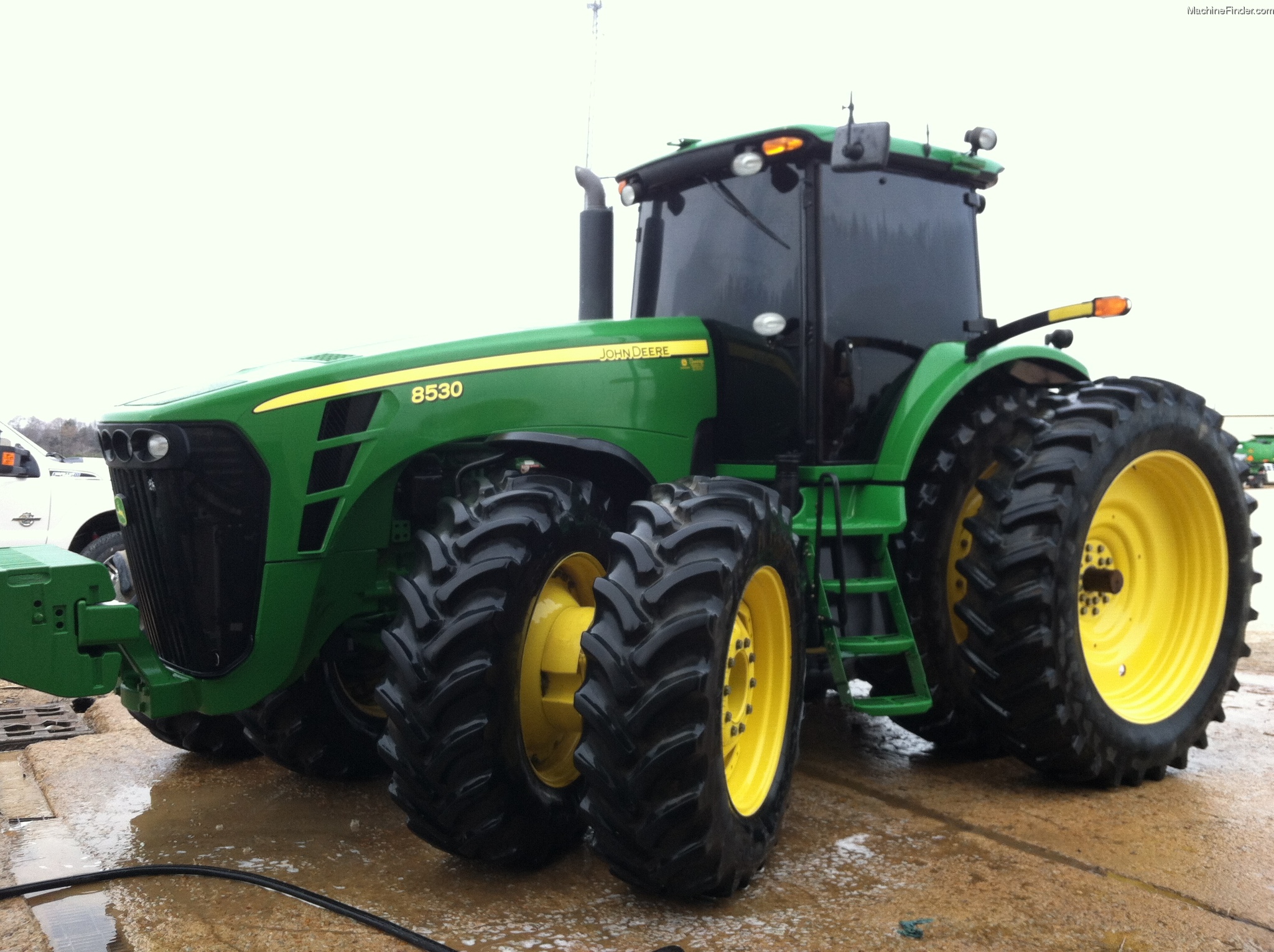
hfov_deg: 52.7
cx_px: 637
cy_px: 476
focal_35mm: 35
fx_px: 1286
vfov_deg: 40.6
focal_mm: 3.85
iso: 80
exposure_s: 1/137
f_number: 2.8
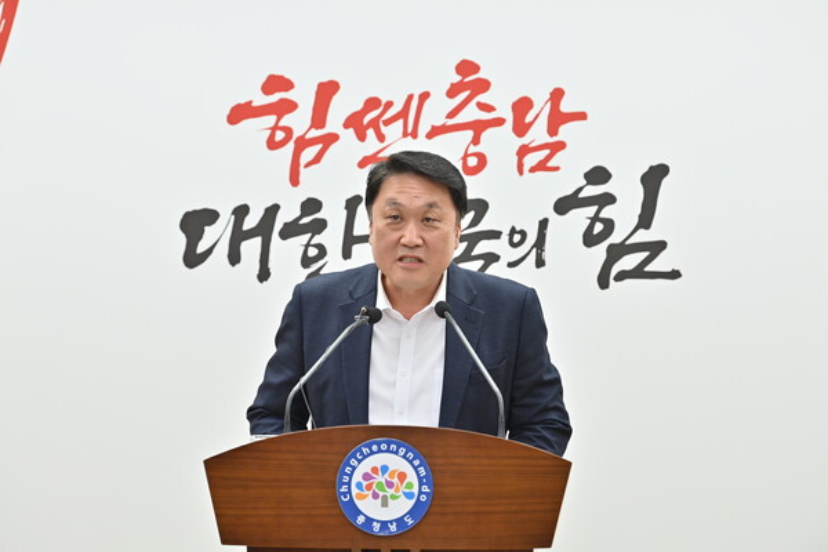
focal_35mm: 185
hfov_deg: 11.1
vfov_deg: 7.4
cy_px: 276
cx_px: 414
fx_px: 4255
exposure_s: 1/250
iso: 800
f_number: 5
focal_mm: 185
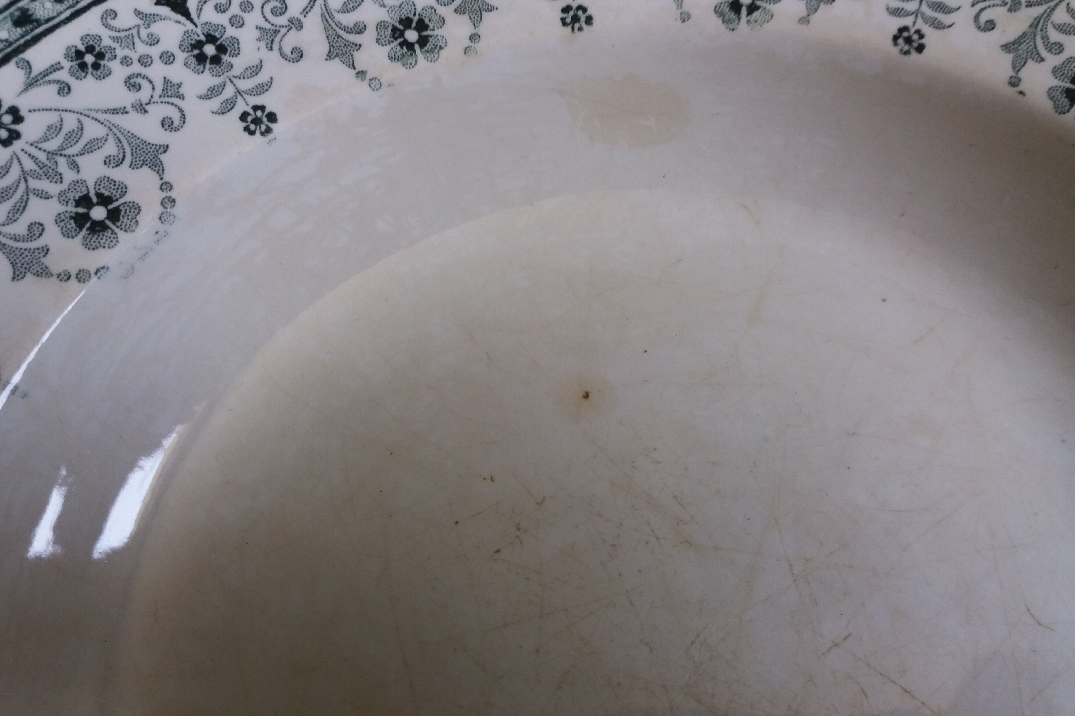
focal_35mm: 30
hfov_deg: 61.9
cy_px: 363
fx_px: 896
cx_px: 533
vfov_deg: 43.6
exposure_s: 1/60
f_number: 1.9
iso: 80
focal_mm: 3.7
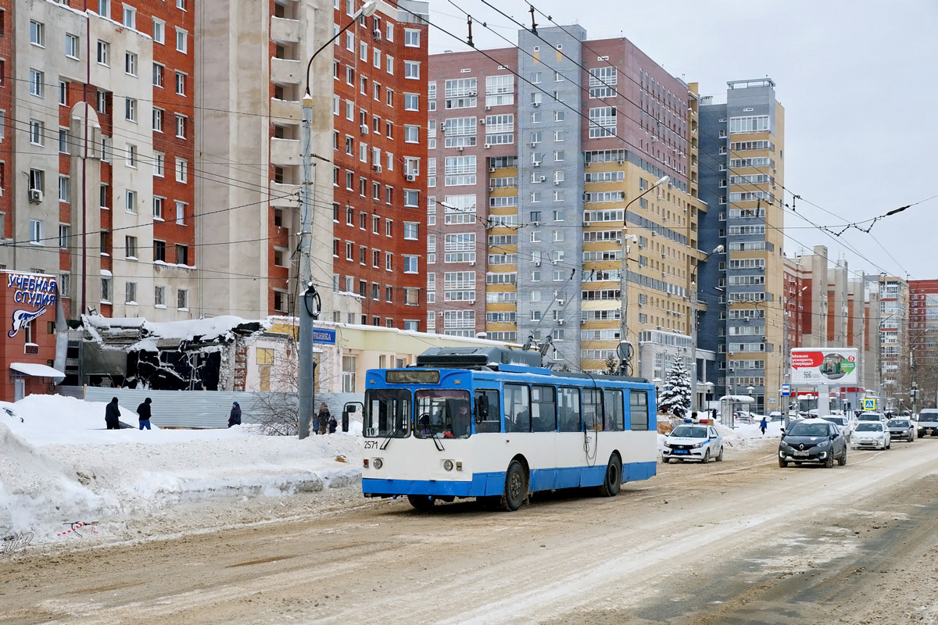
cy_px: 312
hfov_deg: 37.9
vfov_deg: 25.8
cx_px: 469
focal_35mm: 52
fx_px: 1368
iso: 200
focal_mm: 35
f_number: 7.1
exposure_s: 1/800
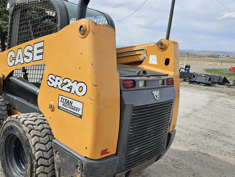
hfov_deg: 57.2
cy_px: 97
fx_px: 210
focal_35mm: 31
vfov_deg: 45.4
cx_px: 81
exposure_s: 1/1951
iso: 25
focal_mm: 5.4
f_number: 1.8
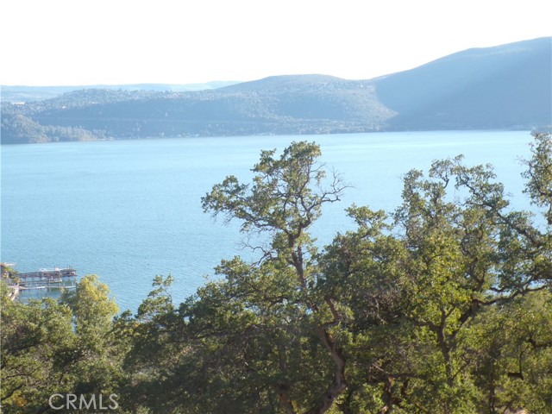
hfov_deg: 29.8
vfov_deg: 22.6
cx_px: 276
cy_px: 207
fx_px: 1037
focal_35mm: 65
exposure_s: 1/60
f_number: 7.4
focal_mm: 11.6
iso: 100
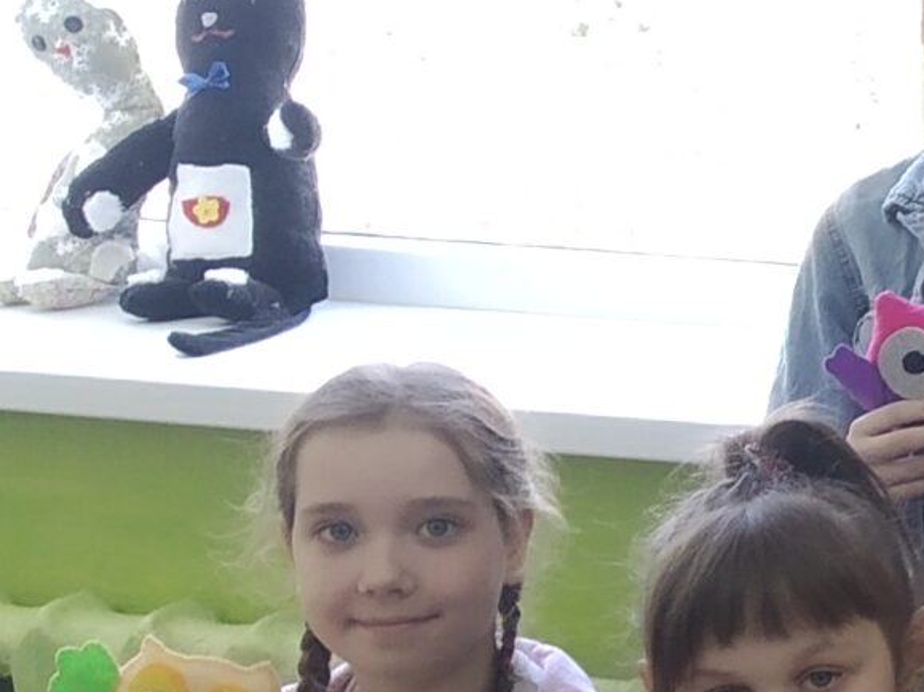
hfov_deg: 14.1
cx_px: 1902
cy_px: 480
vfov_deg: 12.9
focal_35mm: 115
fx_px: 3069
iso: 125
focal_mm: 3.82
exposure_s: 1/33
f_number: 2.2
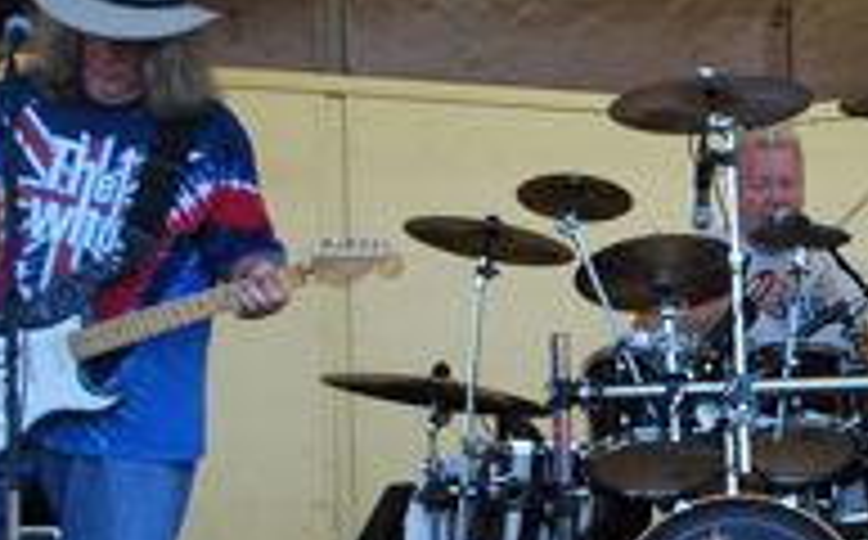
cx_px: 1165
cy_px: 306
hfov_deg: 12.4
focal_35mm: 163
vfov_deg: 8.0
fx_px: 3850
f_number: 5
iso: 200
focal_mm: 32
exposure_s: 1/80
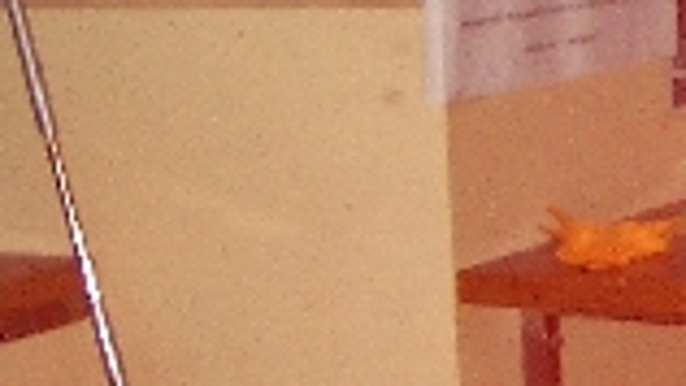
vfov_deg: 6.3
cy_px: 35
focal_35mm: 193
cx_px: 1268
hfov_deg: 10.4
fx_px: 3512
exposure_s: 4
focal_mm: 5.8
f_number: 2.6
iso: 100
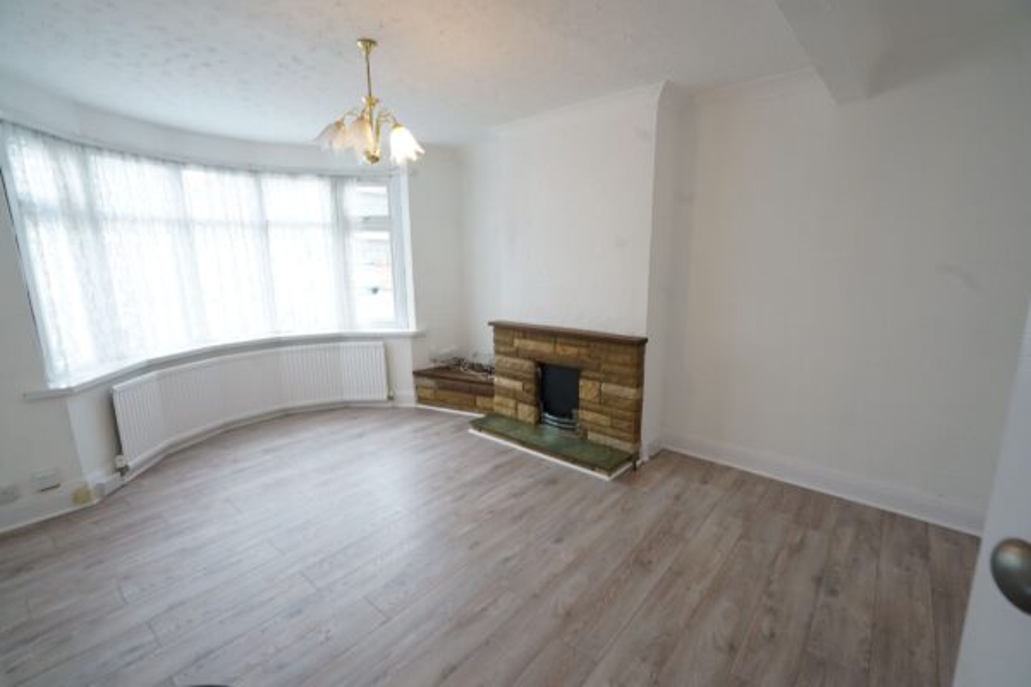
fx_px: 458
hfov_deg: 96.7
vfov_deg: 73.7
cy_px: 344
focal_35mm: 16
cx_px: 516
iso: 400
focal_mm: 16
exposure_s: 1/10
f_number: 7.1
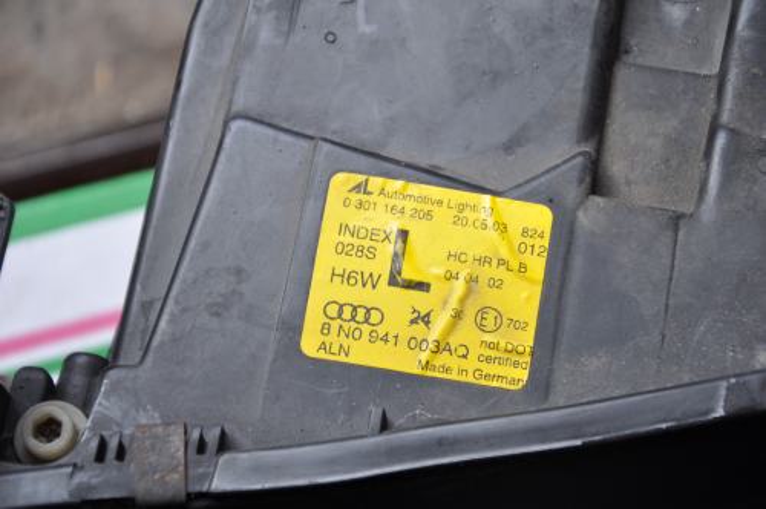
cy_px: 254
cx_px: 383
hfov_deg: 13.1
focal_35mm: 158
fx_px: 3347
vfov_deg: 8.7
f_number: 5.6
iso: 640
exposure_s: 1/60
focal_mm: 105
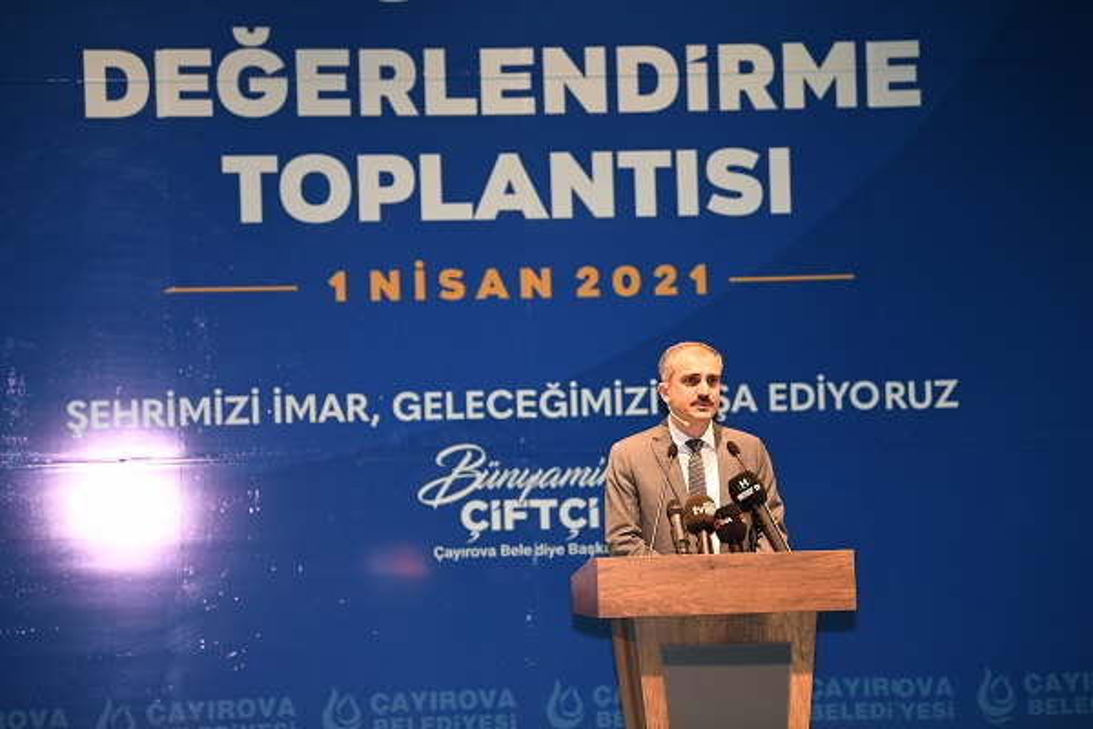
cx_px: 546
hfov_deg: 18.3
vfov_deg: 12.2
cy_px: 364
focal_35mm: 112
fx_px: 3400
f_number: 3.2
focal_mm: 112
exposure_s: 1/125
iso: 1000
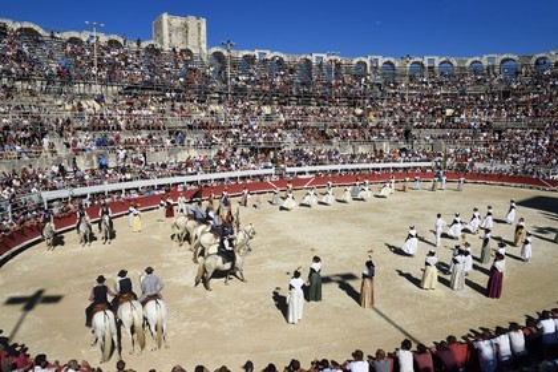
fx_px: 372
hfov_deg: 73.7
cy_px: 186
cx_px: 279
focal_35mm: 24
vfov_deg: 53.1
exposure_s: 1/400
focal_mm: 24
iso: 200
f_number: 14
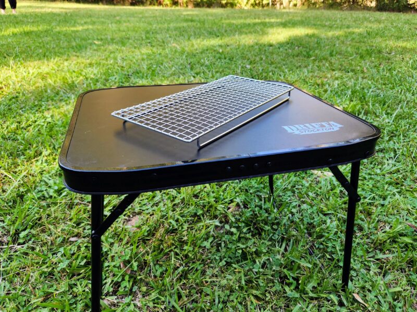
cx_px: 208
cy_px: 156
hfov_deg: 73.9
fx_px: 277
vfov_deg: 58.9
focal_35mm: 23
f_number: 1.8
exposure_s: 1/180
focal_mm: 5.4
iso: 50
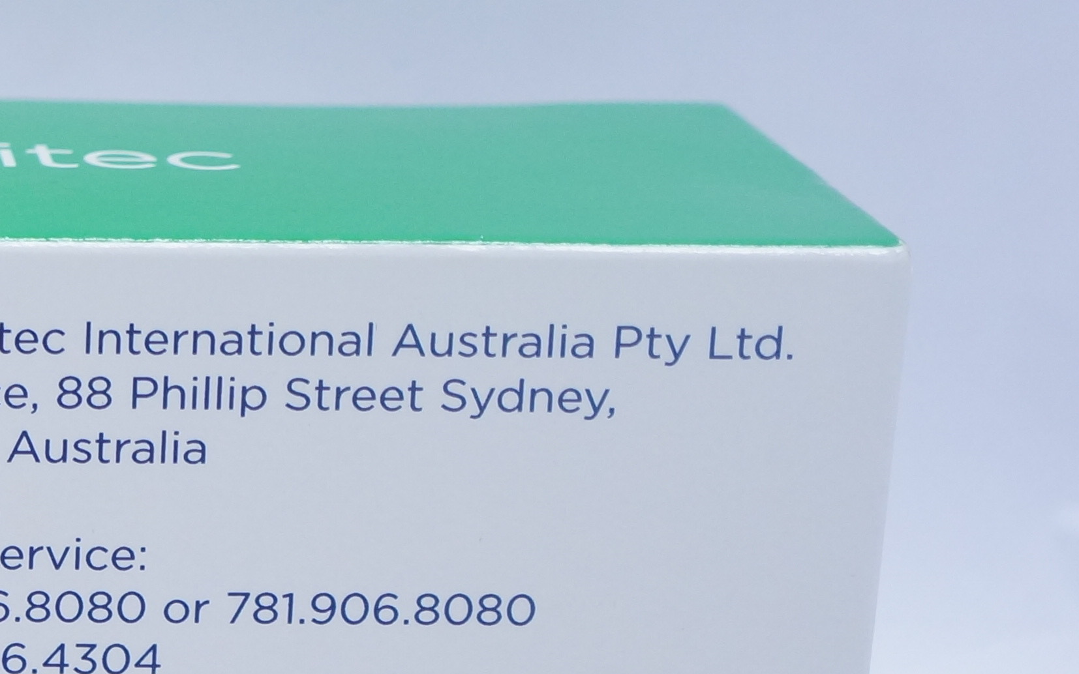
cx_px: -381
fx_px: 3735
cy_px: 475
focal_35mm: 127
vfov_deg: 10.3
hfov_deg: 15.5
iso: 800
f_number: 4
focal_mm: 28
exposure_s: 1/160
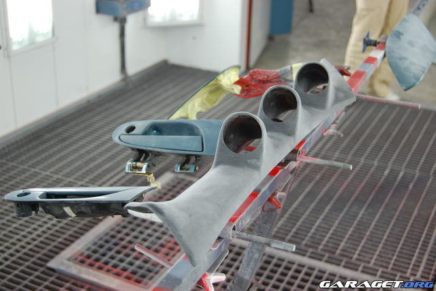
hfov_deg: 35.1
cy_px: 146
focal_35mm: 57
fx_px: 690
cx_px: 218
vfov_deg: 23.8
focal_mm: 38
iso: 400
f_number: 4.8
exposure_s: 1/40
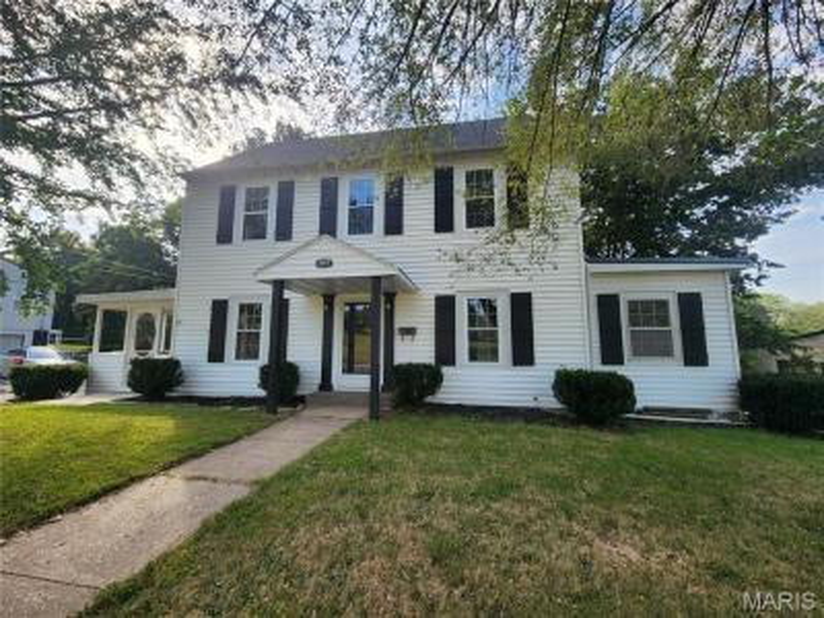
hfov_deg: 106.2
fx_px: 309
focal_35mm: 13
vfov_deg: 89.9
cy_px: 309
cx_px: 412
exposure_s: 1/652
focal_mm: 2.2
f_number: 2.2
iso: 50
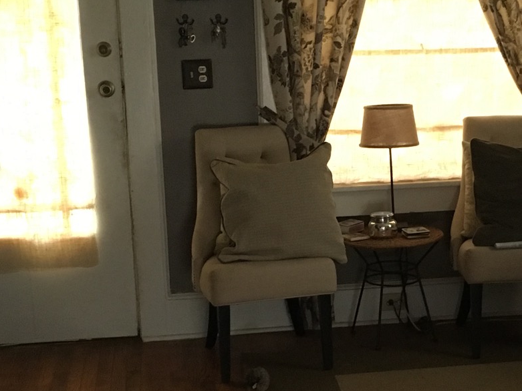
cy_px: 267
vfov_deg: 19.3
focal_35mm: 76
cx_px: 368
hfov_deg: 25.5
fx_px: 1146
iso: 200
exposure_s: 1/20
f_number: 2.2
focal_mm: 4.15
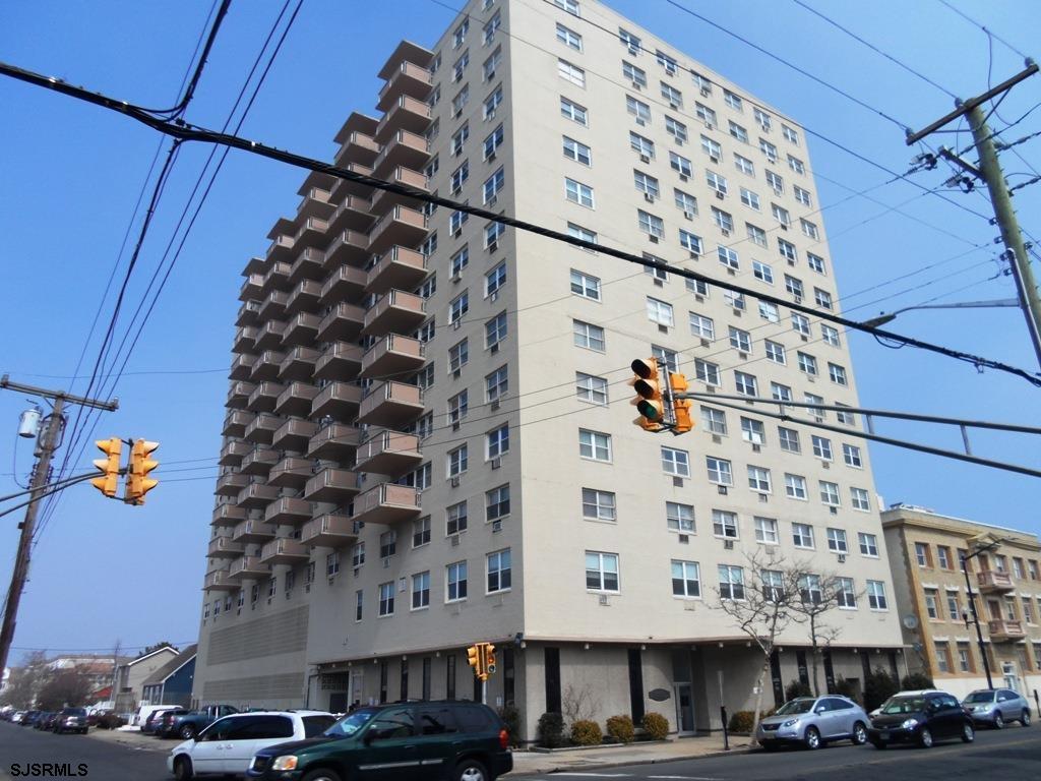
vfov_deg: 54.9
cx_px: 520
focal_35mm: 25
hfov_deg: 69.4
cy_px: 390
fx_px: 752
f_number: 9.2
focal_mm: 4.5
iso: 80
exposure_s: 1/180
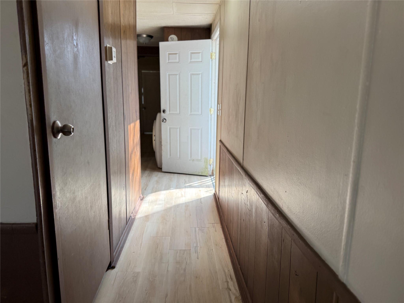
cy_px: 152
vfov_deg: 56.8
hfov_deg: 71.6
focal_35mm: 24
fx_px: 280
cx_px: 202
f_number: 1.78
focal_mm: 6.76
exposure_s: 1/171
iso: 64
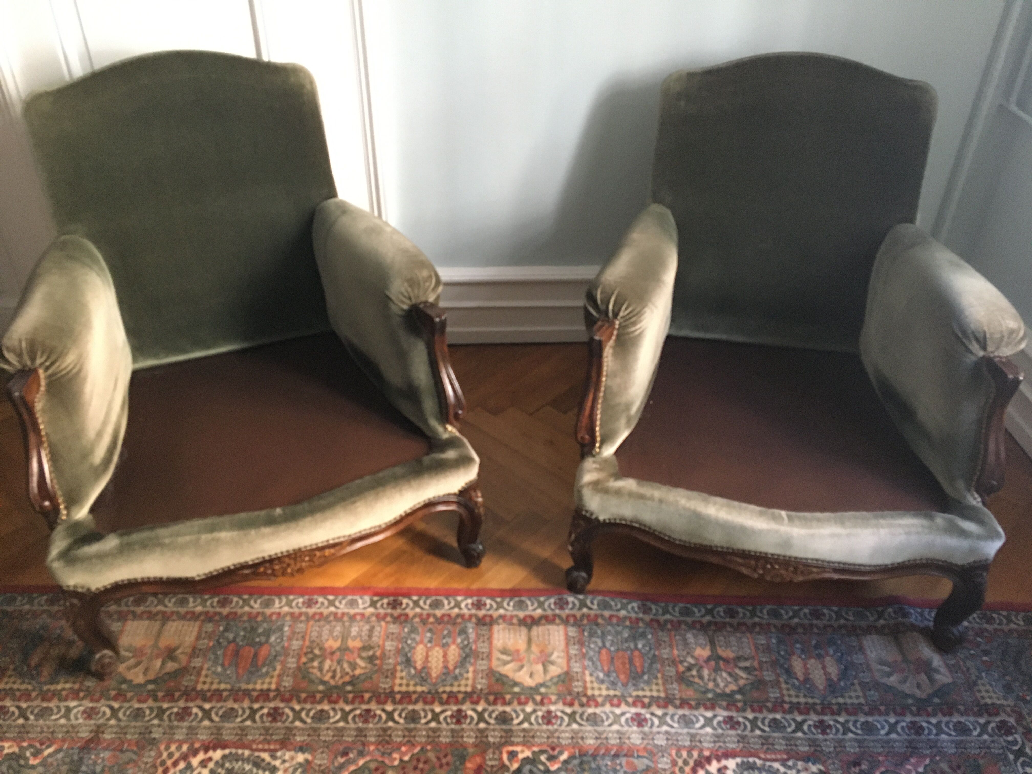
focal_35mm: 29
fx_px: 865
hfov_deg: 61.7
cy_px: 387
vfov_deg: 48.2
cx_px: 516
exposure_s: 1/25
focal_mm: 4.15
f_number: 2.2
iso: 200
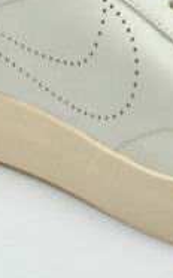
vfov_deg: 6.4
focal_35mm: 327
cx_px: 315
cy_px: -32
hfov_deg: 4.0
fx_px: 2471
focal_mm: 62
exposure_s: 1/100
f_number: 13
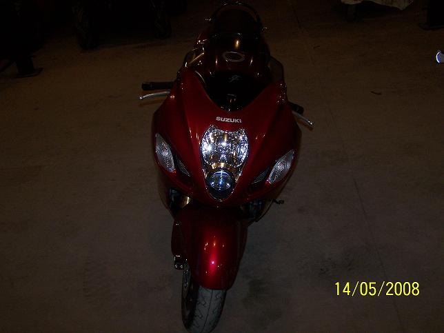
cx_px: 222
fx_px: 487
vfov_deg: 37.7
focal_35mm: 38
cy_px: 166
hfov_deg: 49.0
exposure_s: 1/60
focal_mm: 6.3
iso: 140
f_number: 2.8
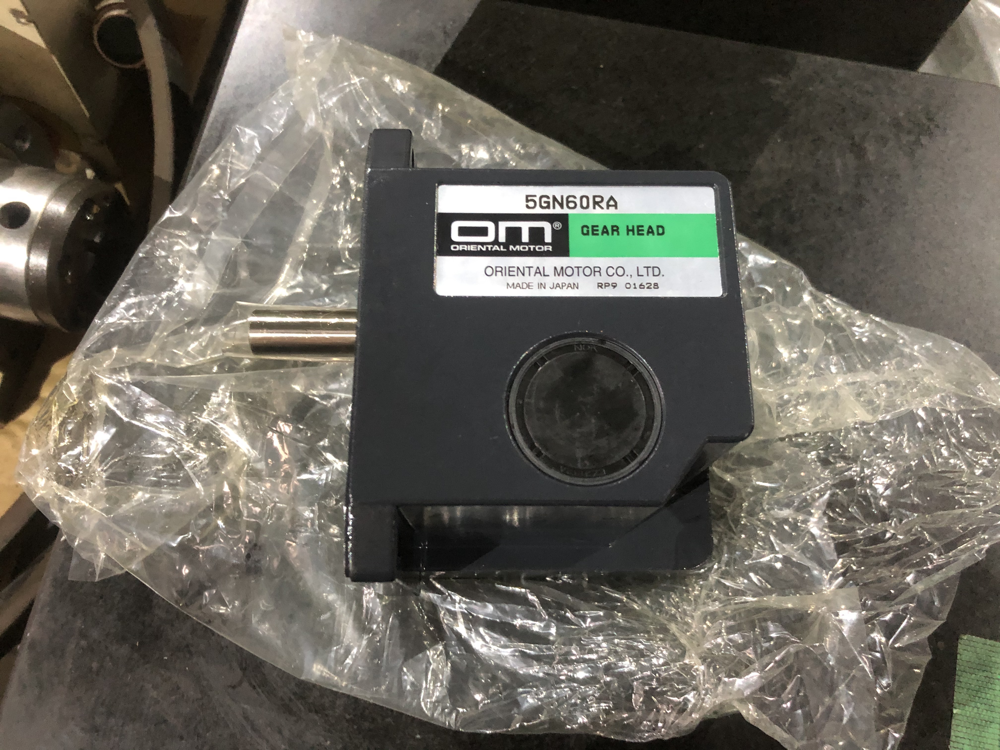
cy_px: 375
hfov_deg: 63.4
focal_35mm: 28
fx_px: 809
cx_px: 500
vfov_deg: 49.7
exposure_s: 1/5
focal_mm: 3.99
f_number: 1.8
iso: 100
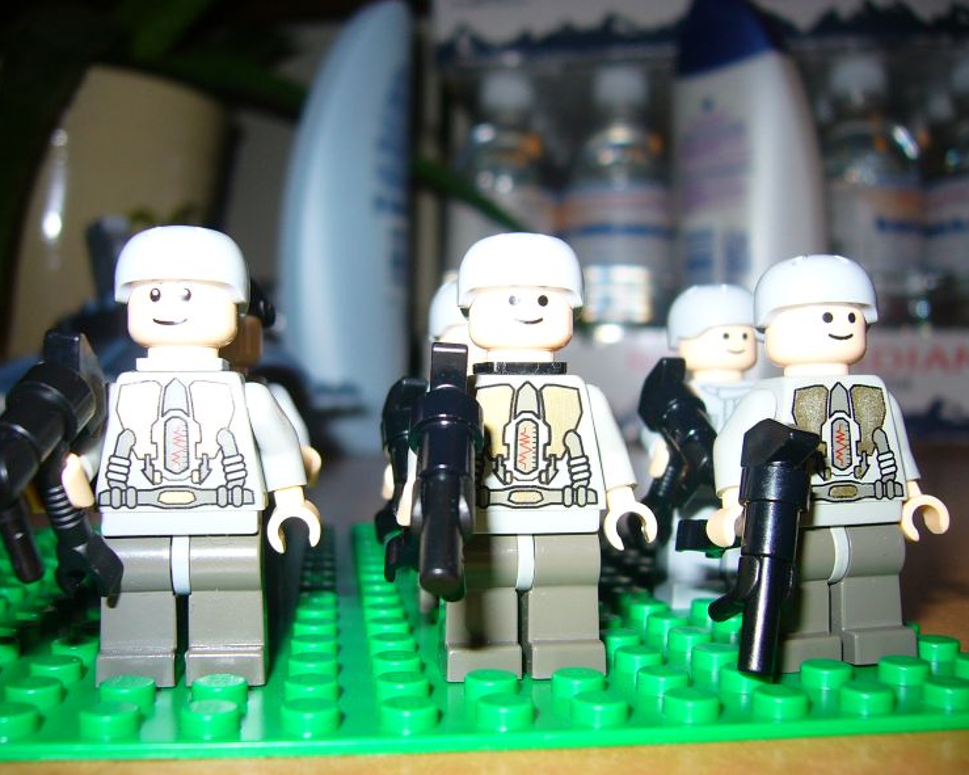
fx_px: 1061
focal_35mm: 37
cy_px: 383
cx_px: 467
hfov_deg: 49.1
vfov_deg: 40.1
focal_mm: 5.8
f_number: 2.8
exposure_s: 1/60
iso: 64
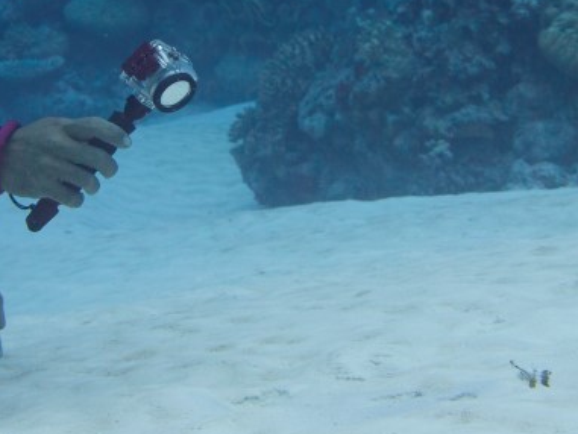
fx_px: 2522
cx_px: 241
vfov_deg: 9.8
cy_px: 80
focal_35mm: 151
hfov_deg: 13.1
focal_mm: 45
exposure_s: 1/160
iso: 320
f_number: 8
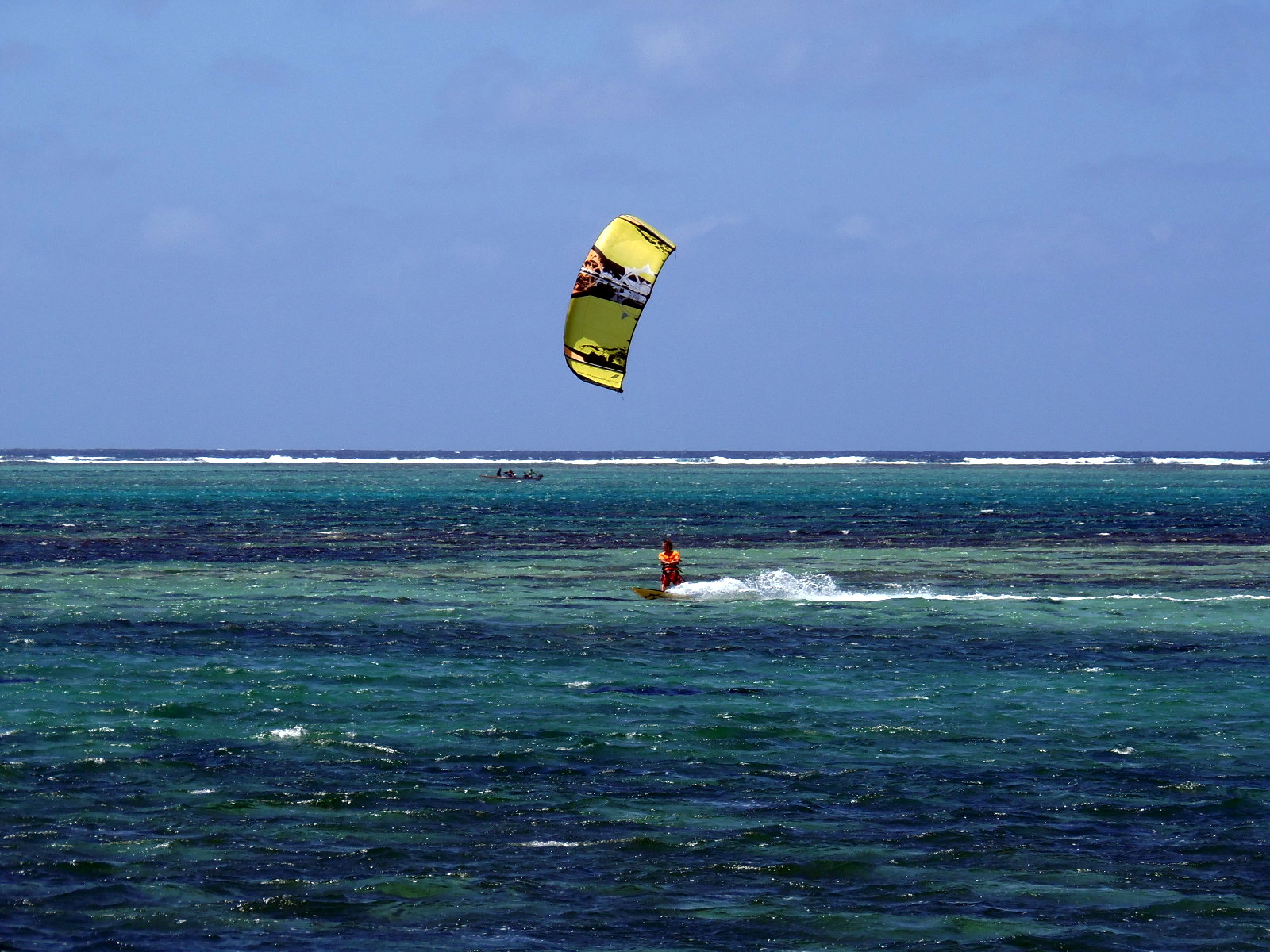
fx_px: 8879
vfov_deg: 6.1
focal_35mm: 242
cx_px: 635
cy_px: 476
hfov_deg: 8.2
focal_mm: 44.9
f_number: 5.1
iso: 64
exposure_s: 1/640
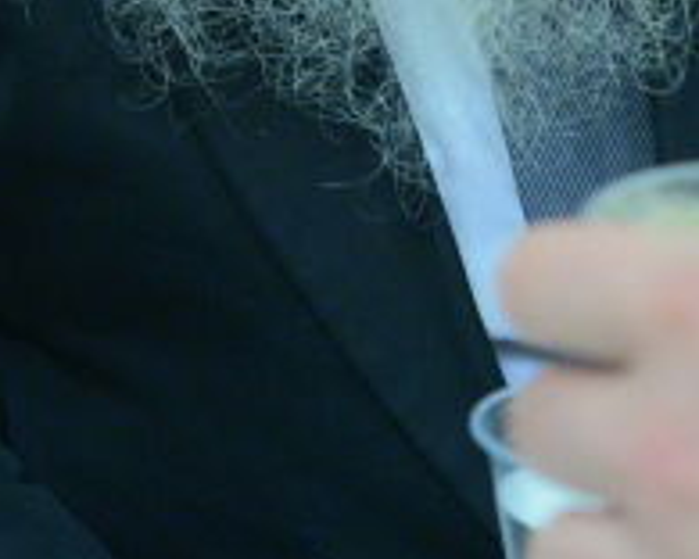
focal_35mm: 158
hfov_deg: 11.6
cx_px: -405
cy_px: -443
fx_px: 3269
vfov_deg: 9.3
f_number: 4.5
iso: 3200
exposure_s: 1/80
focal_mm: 32
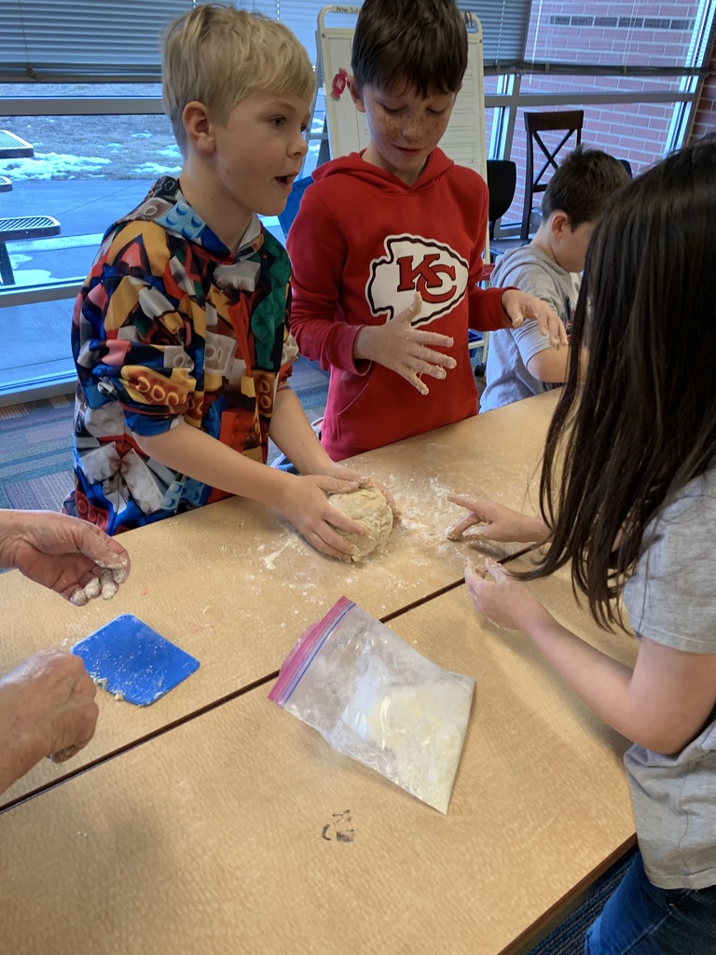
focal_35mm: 26
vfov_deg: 67.3
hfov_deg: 53.1
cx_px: 358
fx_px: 717
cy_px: 478
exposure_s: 1/72
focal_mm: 4.25
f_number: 1.8
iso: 100
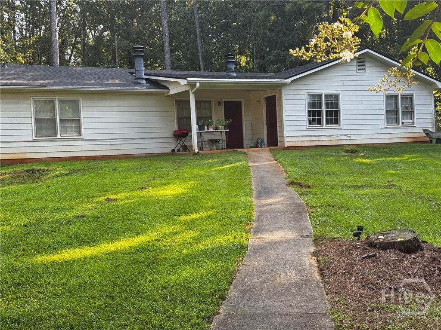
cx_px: 220
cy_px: 165
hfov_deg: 39.7
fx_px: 612
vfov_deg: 30.3
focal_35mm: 48
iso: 64
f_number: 1.78
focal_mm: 6.76
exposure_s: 1/241
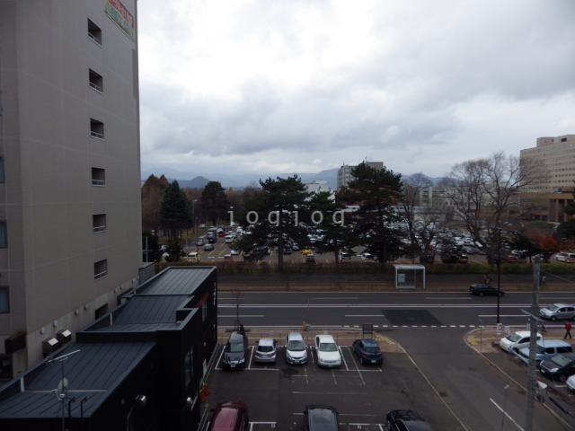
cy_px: 216
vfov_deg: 61.1
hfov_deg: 76.4
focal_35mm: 22
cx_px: 288
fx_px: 365
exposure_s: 1/1000
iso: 100
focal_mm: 4
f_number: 3.1
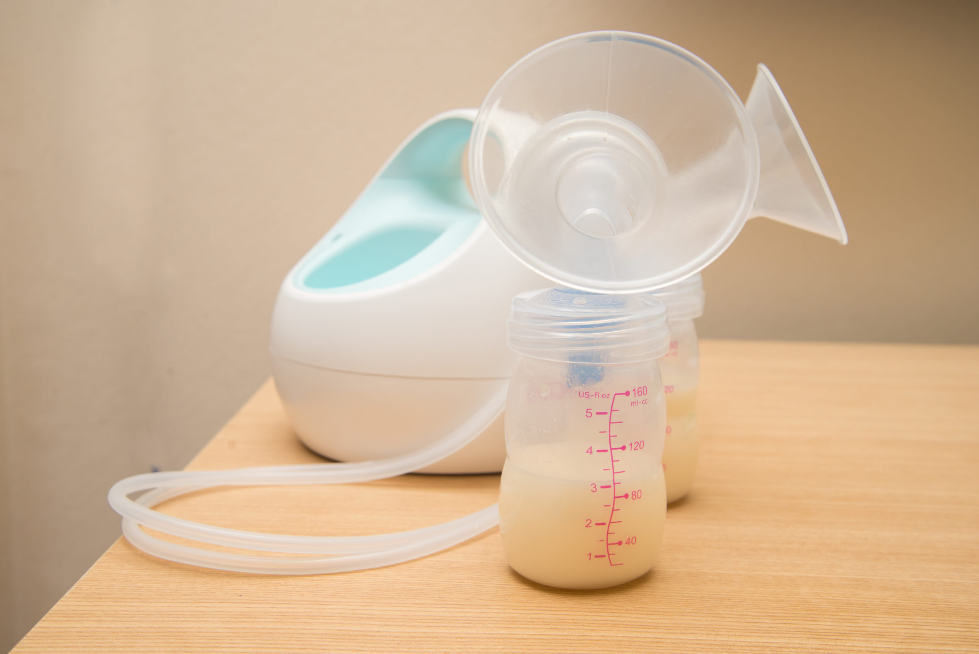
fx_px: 1197
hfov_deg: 44.5
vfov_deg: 30.5
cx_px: 490
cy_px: 327
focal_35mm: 44
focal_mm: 44
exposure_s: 1/125
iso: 400
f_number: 7.1
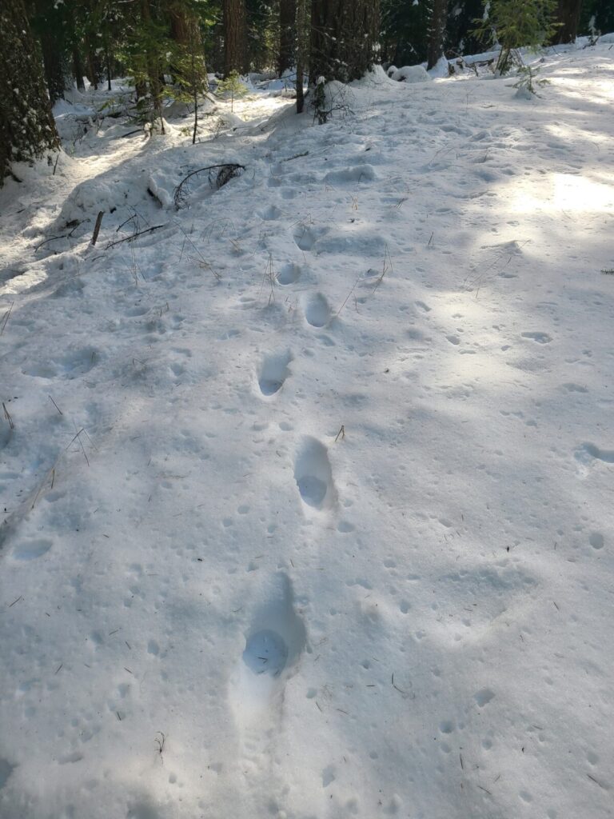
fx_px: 615
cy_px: 410
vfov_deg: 67.3
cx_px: 307
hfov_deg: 53.1
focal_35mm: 26
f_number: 1.8
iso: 40
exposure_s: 1/471
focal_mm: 5.4
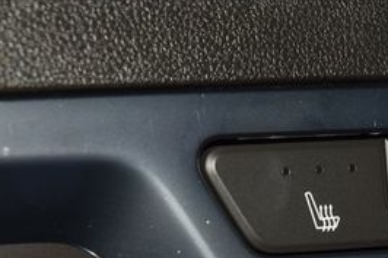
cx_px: 325
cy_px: 200
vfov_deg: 5.4
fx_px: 2725
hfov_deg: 8.1
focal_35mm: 253
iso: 100
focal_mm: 70
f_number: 8
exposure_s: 1/125
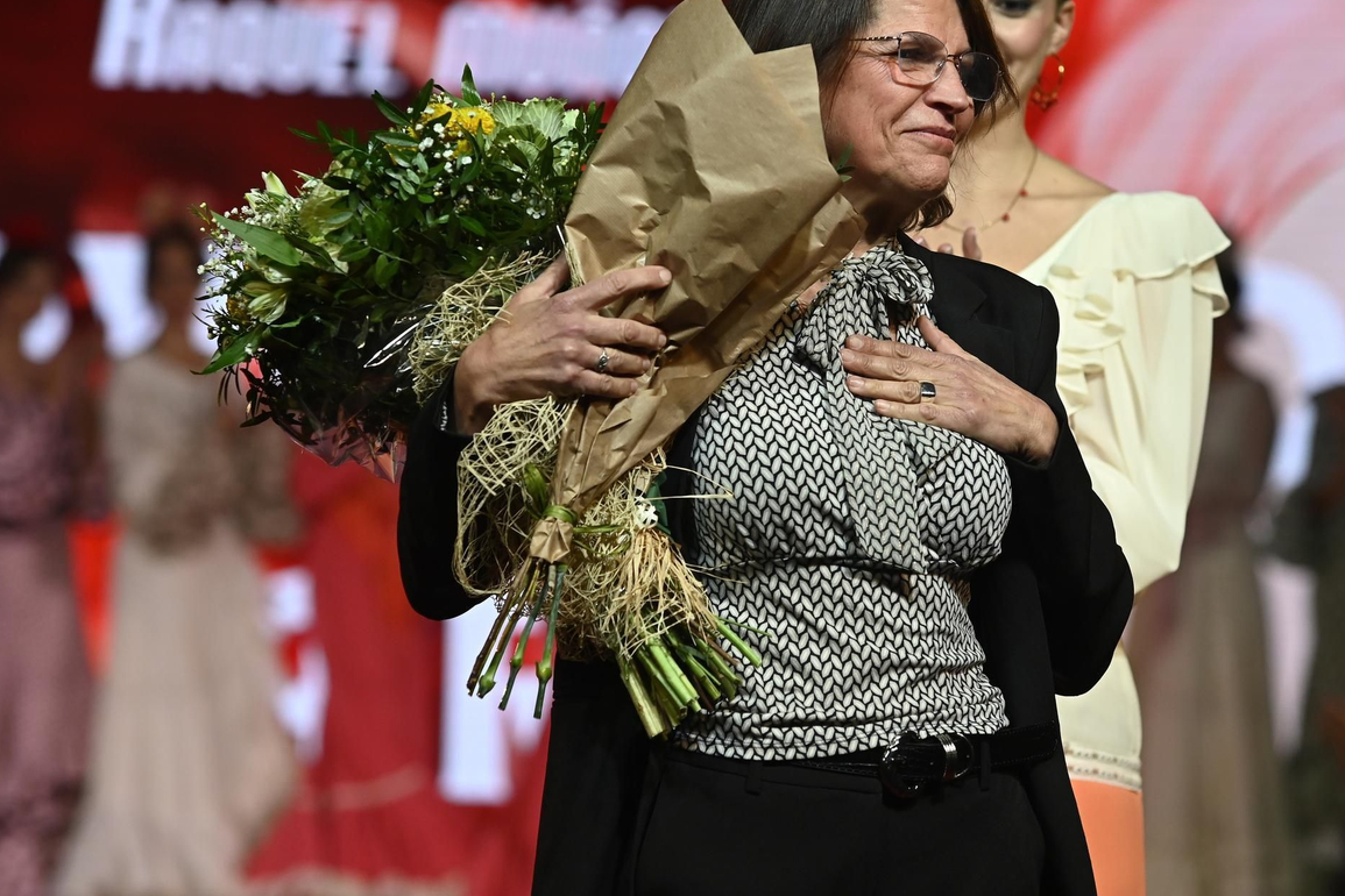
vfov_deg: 7.3
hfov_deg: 11.0
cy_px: 336
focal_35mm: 187
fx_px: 6986
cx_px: 681
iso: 1000
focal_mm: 135
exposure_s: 1/400
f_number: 4
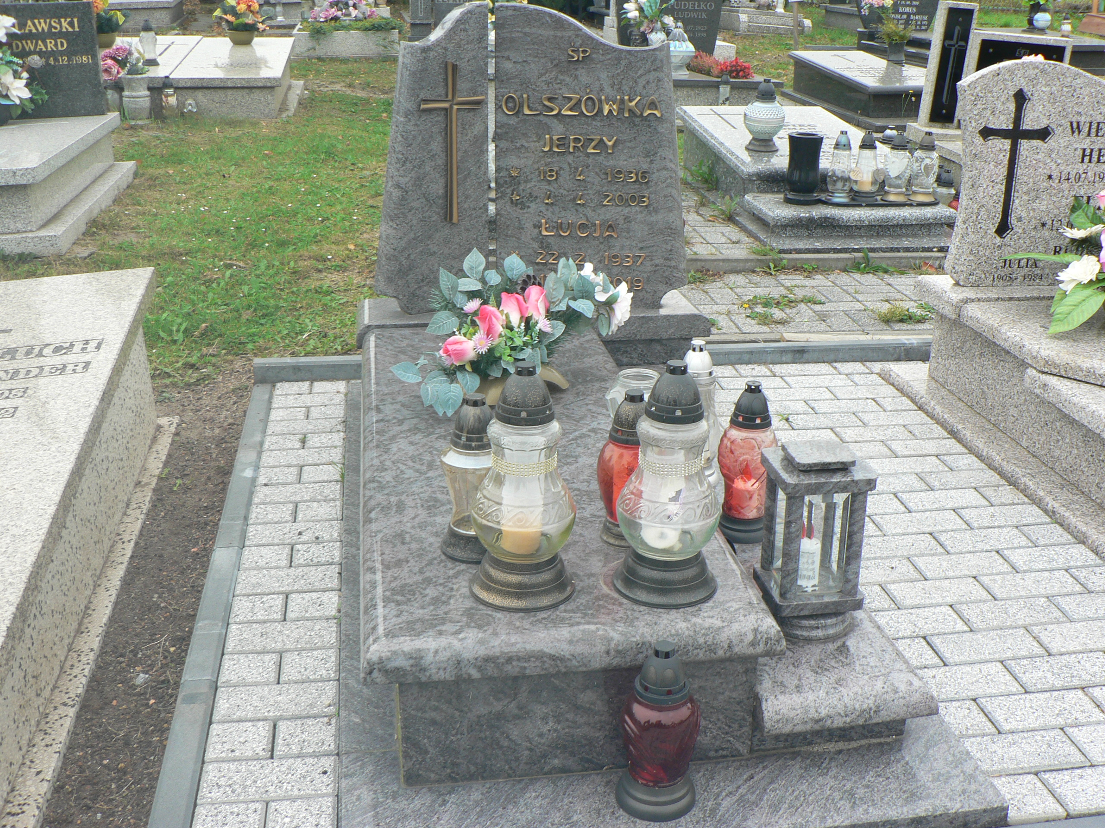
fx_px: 1149
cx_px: 552
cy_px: 414
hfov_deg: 51.4
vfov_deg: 39.7
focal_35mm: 36
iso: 80
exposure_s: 1/100
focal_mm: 6
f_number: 4
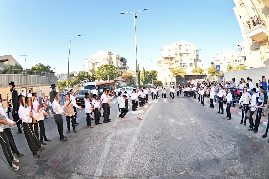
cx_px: 134
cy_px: 90
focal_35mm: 15
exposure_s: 1/200
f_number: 2.8
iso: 50
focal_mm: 10.5
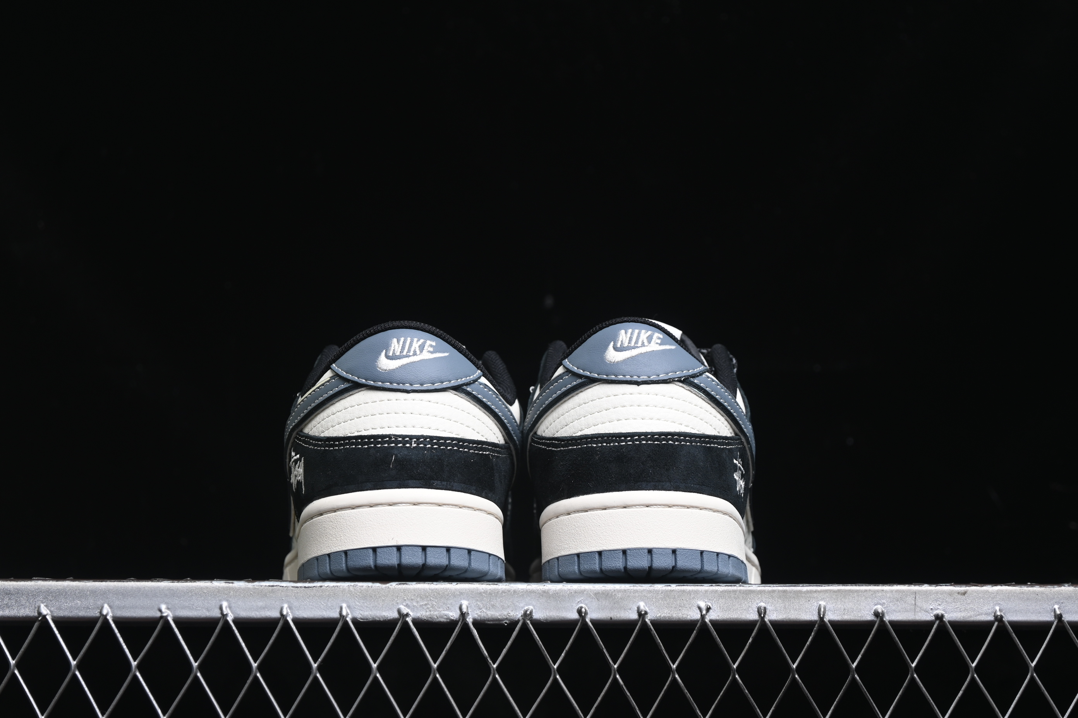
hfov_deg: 27.0
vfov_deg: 18.2
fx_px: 2246
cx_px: 539
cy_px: 359
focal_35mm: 75
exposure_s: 1/60
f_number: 6.3
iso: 160
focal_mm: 50
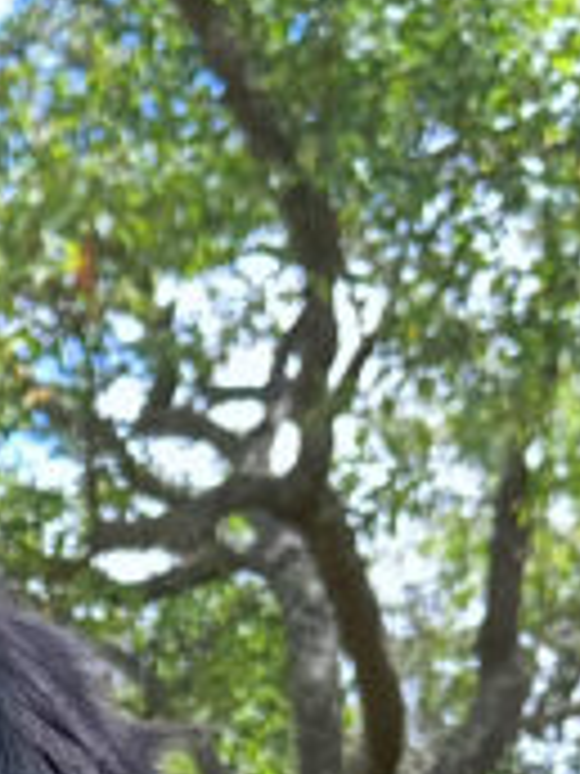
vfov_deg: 10.1
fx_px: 3731
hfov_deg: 8.5
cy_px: 1922
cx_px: -555
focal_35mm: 167
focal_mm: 4.2
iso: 55
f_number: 1.8
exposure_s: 1/146
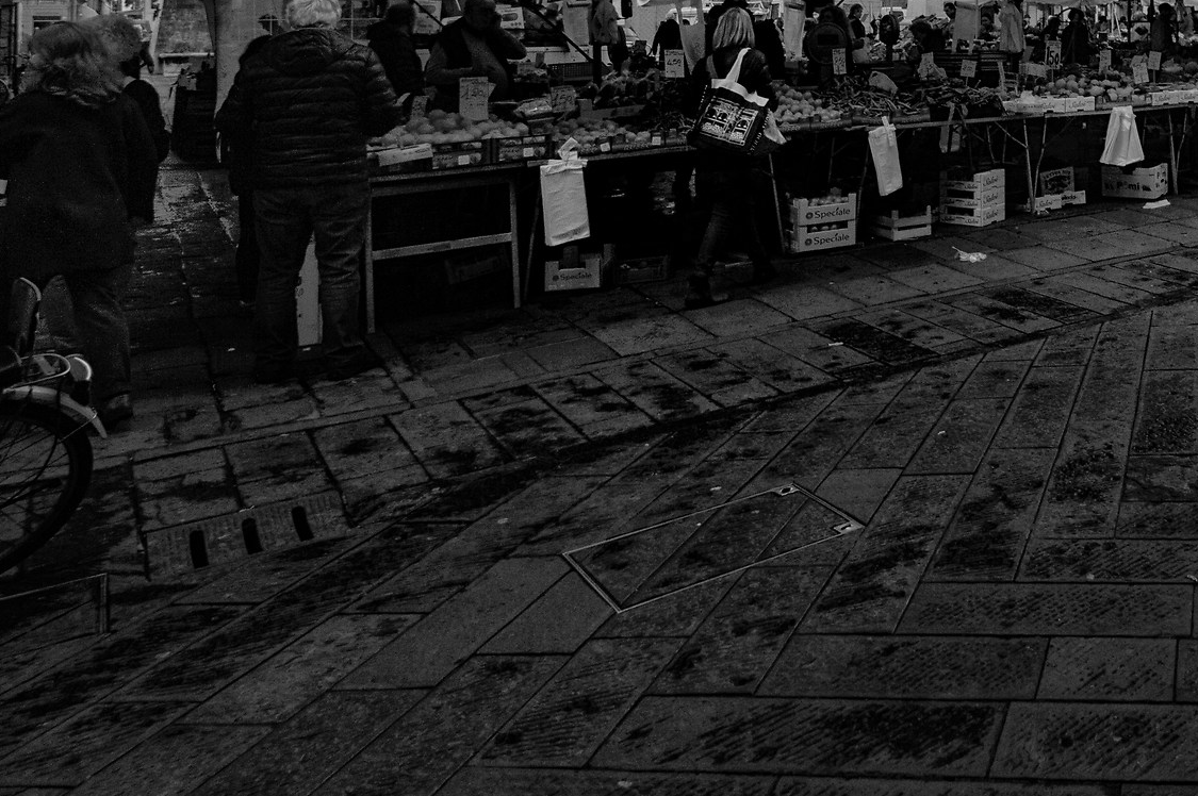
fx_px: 1064
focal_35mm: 32
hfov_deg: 47.5
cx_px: 1228
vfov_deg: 36.2
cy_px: -34
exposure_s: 1/160
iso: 200
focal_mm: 10
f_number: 10
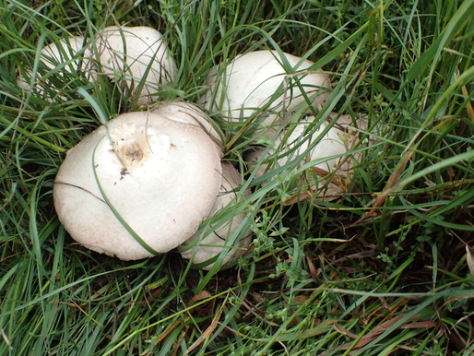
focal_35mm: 35
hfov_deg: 52.5
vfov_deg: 40.7
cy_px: 162
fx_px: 479
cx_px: 207
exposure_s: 1/60
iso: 100
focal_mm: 5.5
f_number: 6.3
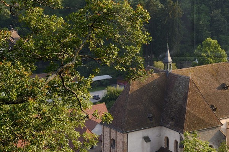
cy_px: -5
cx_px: 268
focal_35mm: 107
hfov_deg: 18.2
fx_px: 680
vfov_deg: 12.6
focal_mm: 40
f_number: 8
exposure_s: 1/200
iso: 200
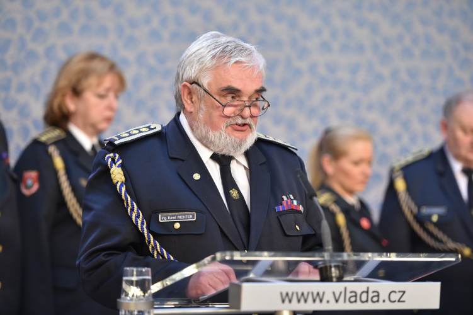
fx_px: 1970
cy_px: 158
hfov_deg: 13.7
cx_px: 236
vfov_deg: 9.1
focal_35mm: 150
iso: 1600
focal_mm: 150
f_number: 3.2
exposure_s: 1/60
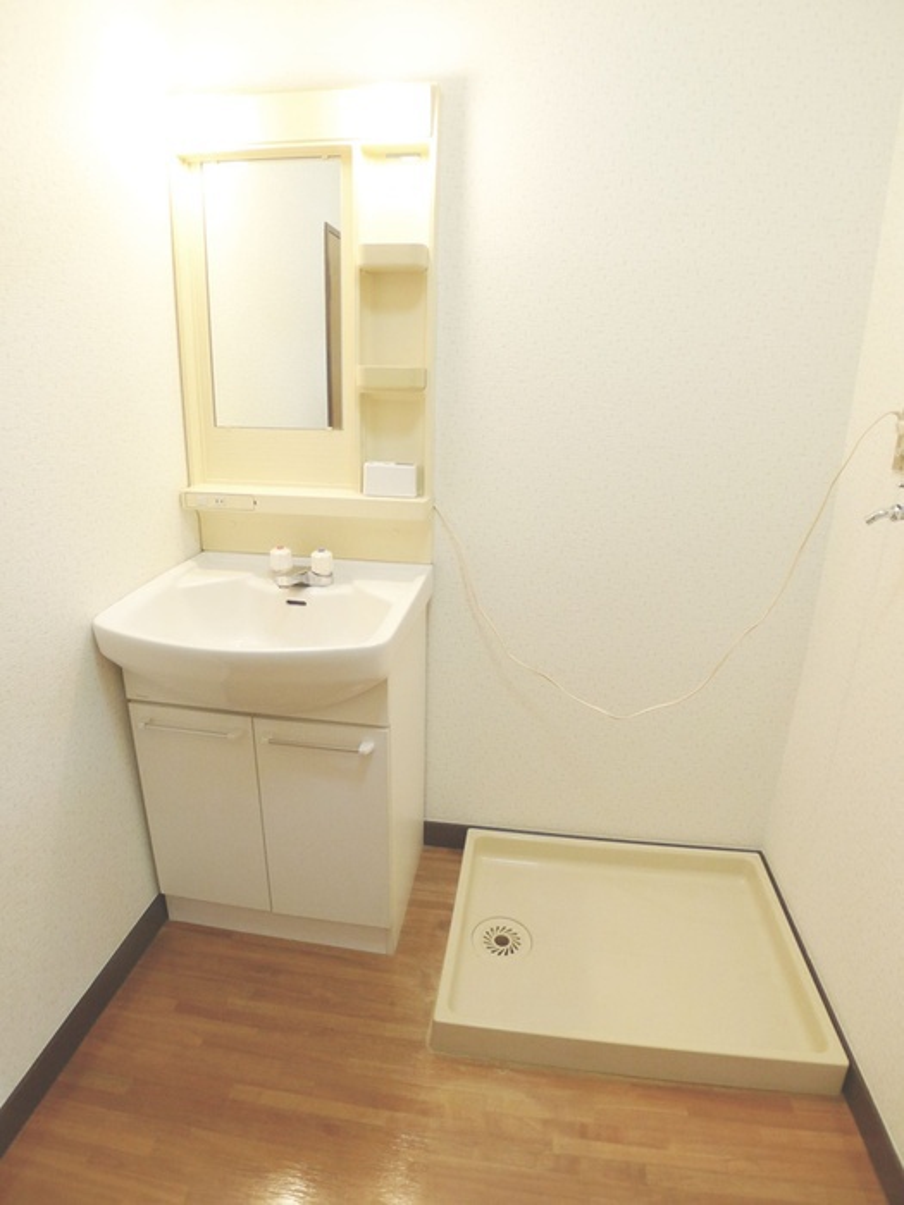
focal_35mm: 24
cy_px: 602
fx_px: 836
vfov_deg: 71.6
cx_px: 452
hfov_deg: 56.8
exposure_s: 1/60
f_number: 2
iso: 250
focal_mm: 5.1
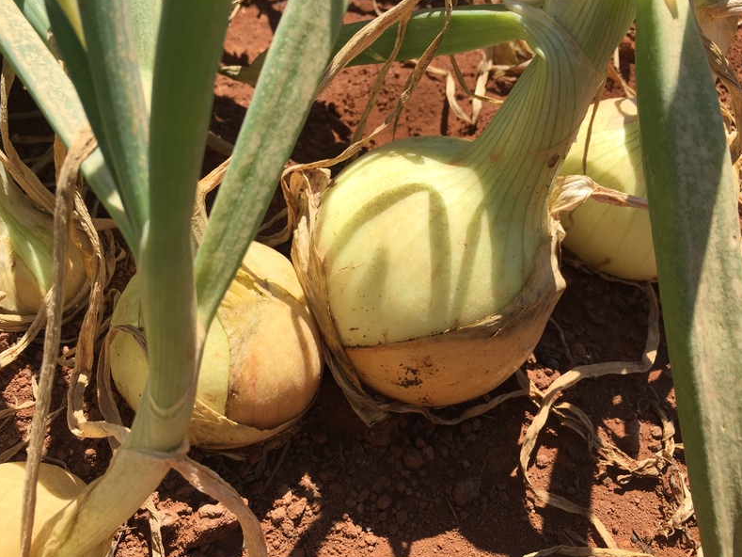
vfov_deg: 46.8
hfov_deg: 60.0
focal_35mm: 30
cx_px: 370
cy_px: 277
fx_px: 643
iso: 32
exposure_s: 1/1647
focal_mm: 4.15
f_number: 2.2
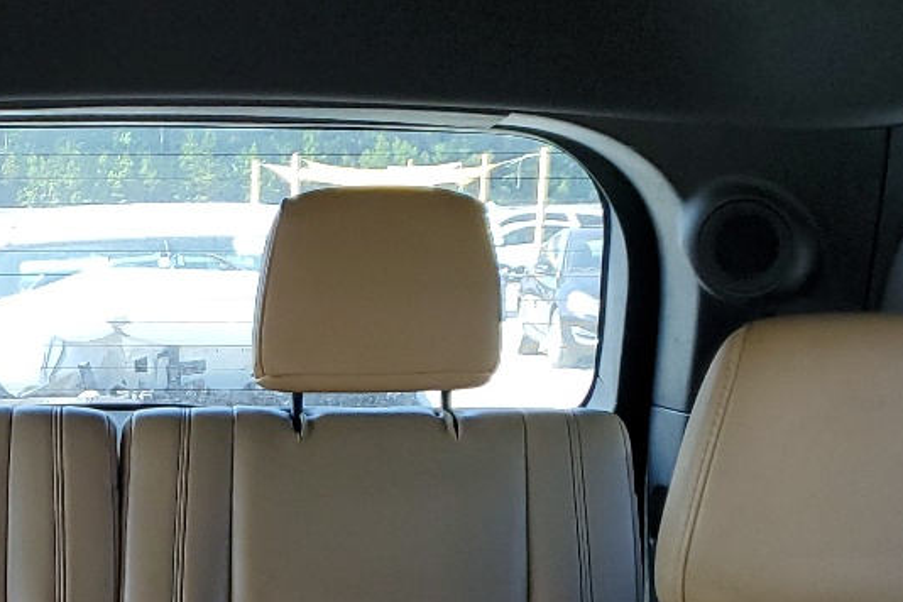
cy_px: 944
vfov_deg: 15.4
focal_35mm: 81
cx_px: 76
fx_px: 2032
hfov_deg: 24.3
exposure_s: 1/120
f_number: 1.5
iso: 68
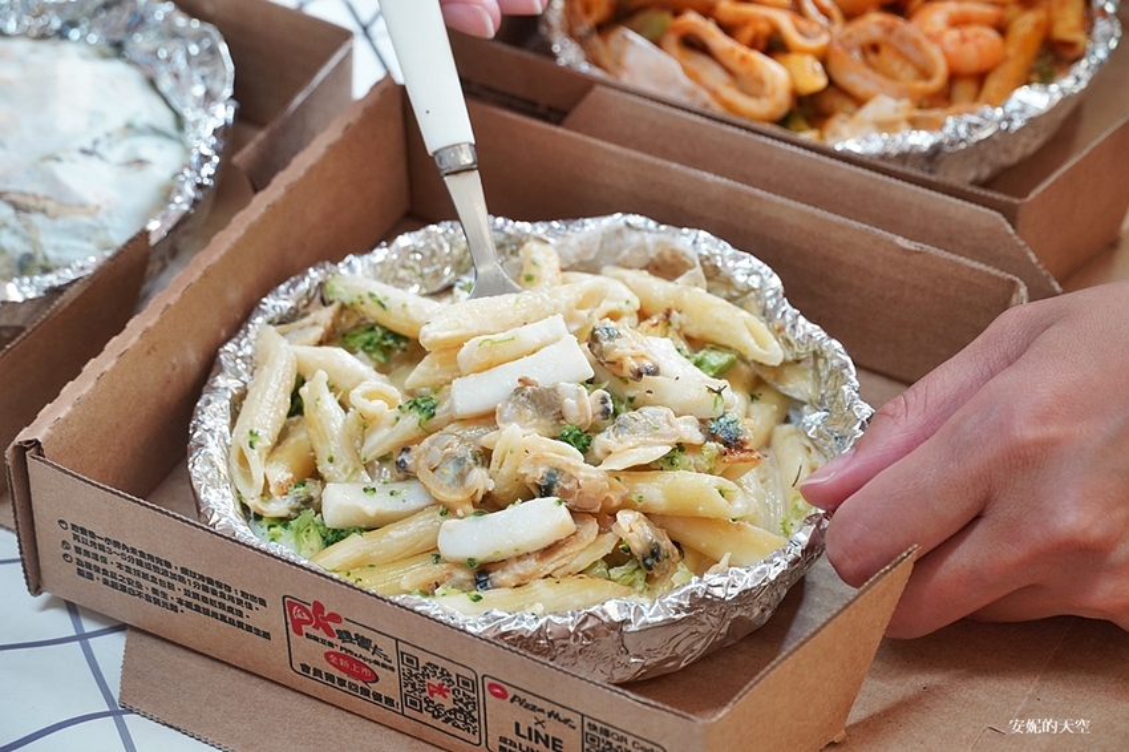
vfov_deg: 13.0
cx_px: 564
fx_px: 3291
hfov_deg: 19.5
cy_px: 376
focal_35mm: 105
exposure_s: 1/25
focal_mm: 70
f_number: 5.6
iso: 1000
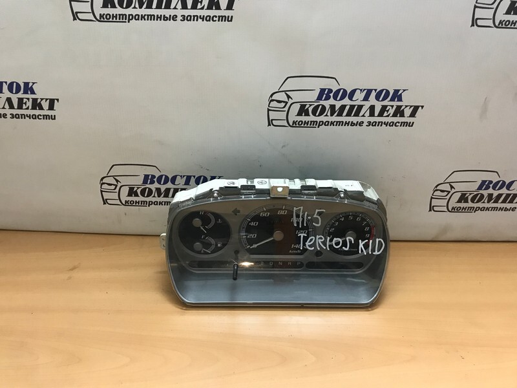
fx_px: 418
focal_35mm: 28
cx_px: 258
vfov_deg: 49.7
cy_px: 194
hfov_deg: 63.4
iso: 80
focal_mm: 3.99
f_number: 1.8
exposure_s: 1/17
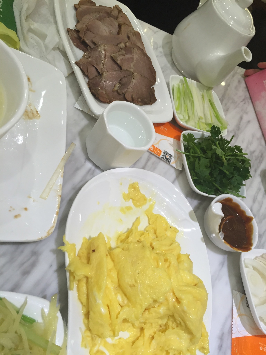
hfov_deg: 48.2
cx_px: 133
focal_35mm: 29
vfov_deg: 61.7
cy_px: 178
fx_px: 297
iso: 32
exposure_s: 1/30
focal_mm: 4.15
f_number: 2.2
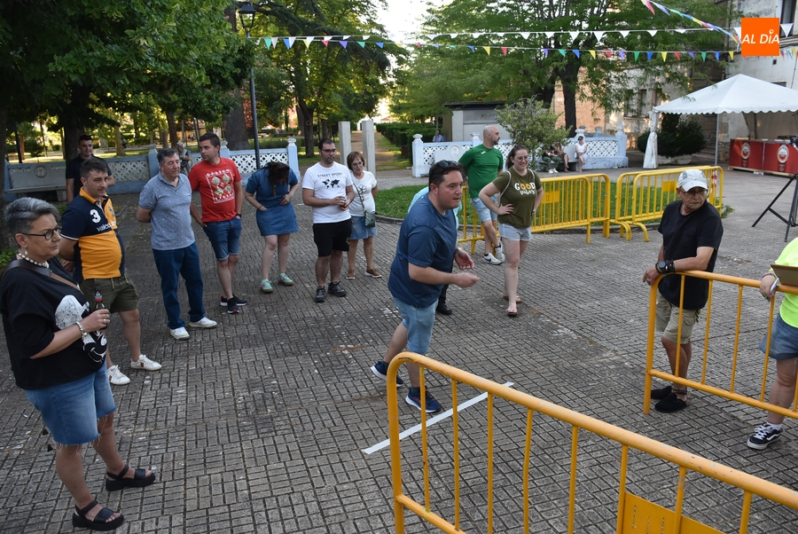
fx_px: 599
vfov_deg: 48.0
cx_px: 399
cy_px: 267
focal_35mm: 27
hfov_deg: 67.3
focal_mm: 18
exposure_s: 1/100
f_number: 5
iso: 400
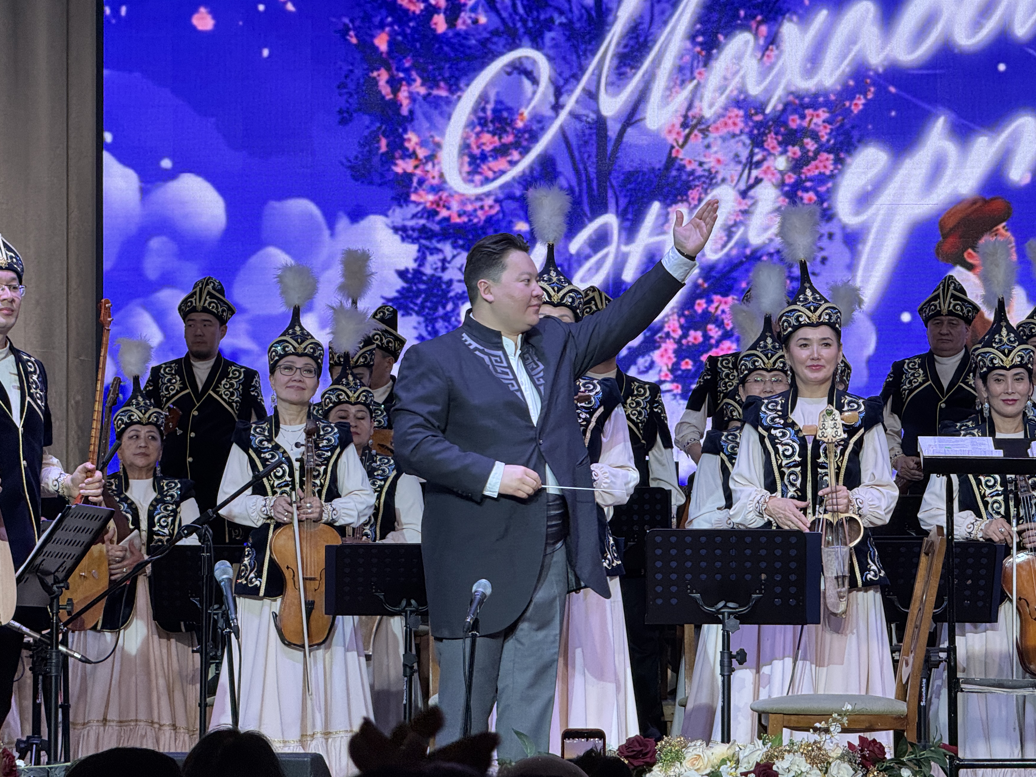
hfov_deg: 14.2
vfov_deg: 10.7
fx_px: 4160
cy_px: 373
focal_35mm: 139
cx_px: 470
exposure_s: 1/100
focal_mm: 15.66
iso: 160
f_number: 2.8
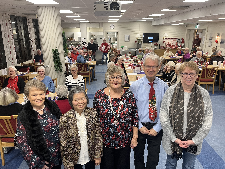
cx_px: 112
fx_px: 169
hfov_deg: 67.3
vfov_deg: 53.1
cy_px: 84
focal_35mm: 26
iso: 100
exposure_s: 1/50
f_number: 1.6
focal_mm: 5.1
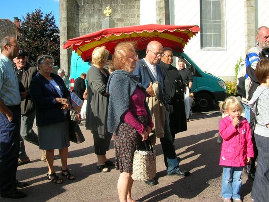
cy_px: 101
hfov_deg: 52.6
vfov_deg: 40.7
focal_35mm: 35
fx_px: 272
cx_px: 134
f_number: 5.6
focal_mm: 5.8
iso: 50
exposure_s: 1/176
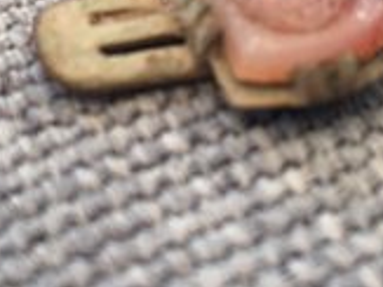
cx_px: 174
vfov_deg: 16.2
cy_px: -8
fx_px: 984
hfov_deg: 22.0
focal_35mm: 89
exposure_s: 1/109
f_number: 2.2
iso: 32
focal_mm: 4.15
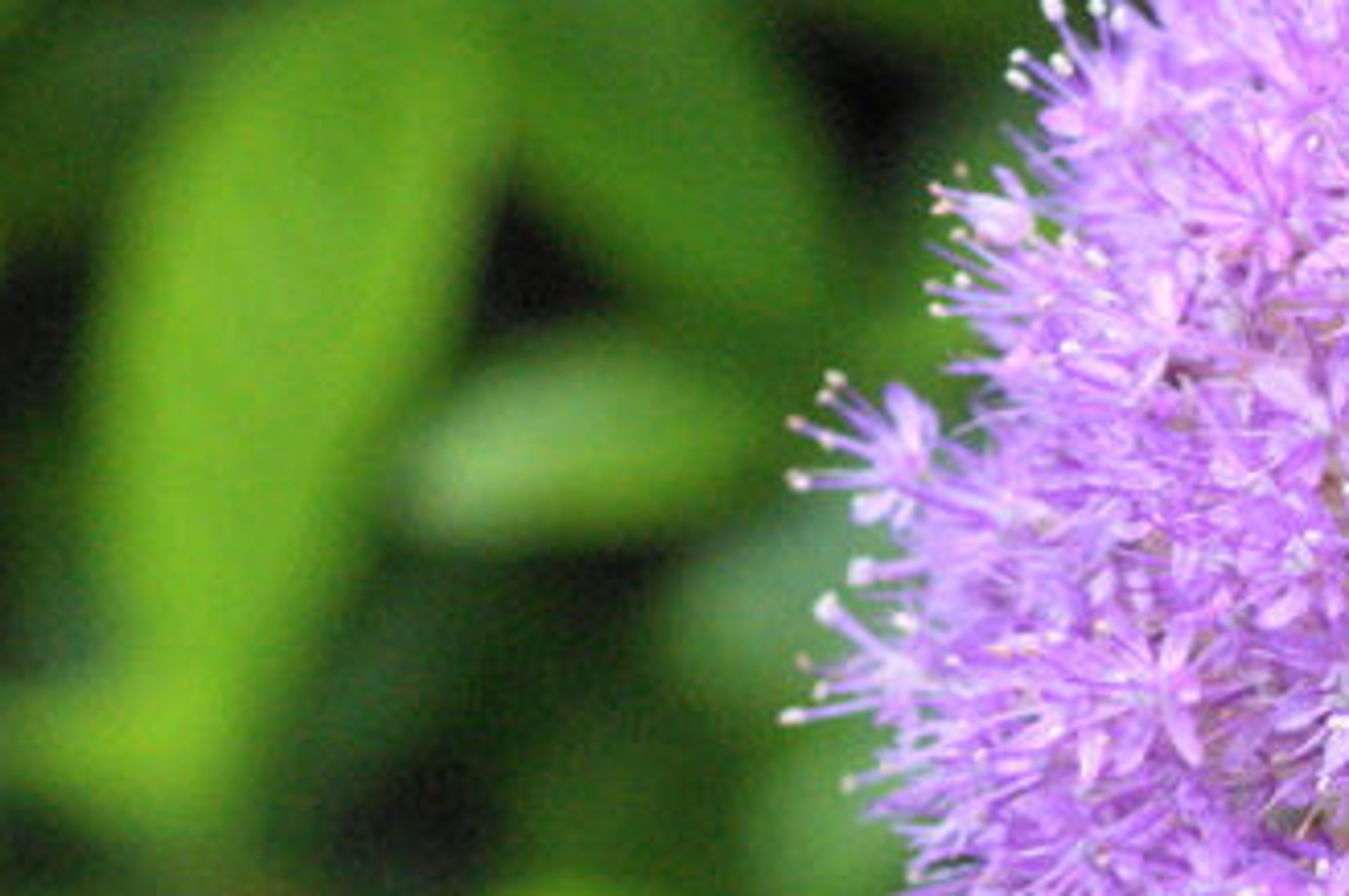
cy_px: 598
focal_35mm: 468
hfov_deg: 4.4
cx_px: 1801
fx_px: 17519
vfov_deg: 2.9
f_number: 6.3
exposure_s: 1/250
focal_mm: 100
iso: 800
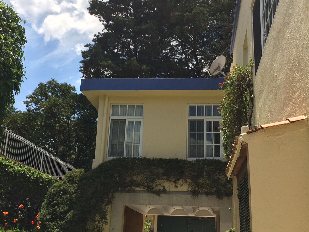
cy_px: 105
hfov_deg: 42.9
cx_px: 152
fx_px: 393
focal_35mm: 44
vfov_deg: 32.9
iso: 32
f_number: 2.2
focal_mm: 4.15
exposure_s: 1/1786
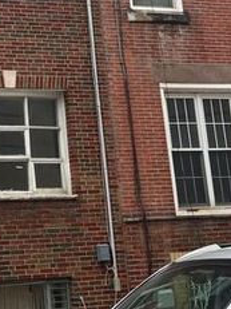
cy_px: 49
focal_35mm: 75
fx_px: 668
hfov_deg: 18.8
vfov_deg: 25.4
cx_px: -28
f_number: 1.5
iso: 50
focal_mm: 5.7
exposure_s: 1/121
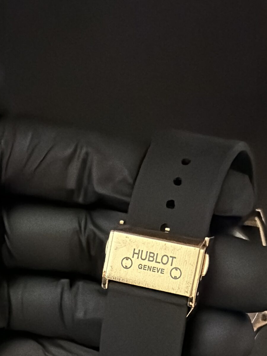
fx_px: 1049
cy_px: 331
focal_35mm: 102
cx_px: 105
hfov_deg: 14.5
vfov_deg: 18.9
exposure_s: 1/15
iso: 10000
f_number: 1.78
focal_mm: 6.86
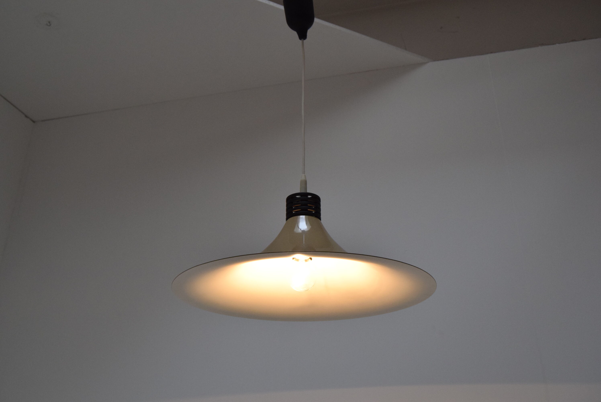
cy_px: 201
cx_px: 300
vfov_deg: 38.4
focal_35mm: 34
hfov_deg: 55.1
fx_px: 576
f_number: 5.6
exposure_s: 1/125
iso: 1600
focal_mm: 23
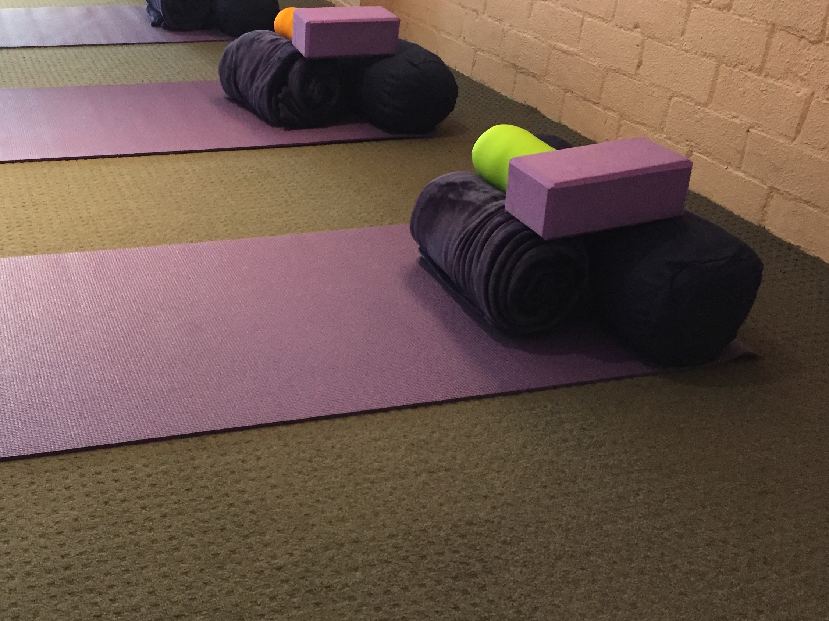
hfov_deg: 44.1
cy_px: 397
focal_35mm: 42
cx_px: 272
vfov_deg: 34.1
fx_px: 1006
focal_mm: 4.15
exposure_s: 1/30
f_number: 2.2
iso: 320
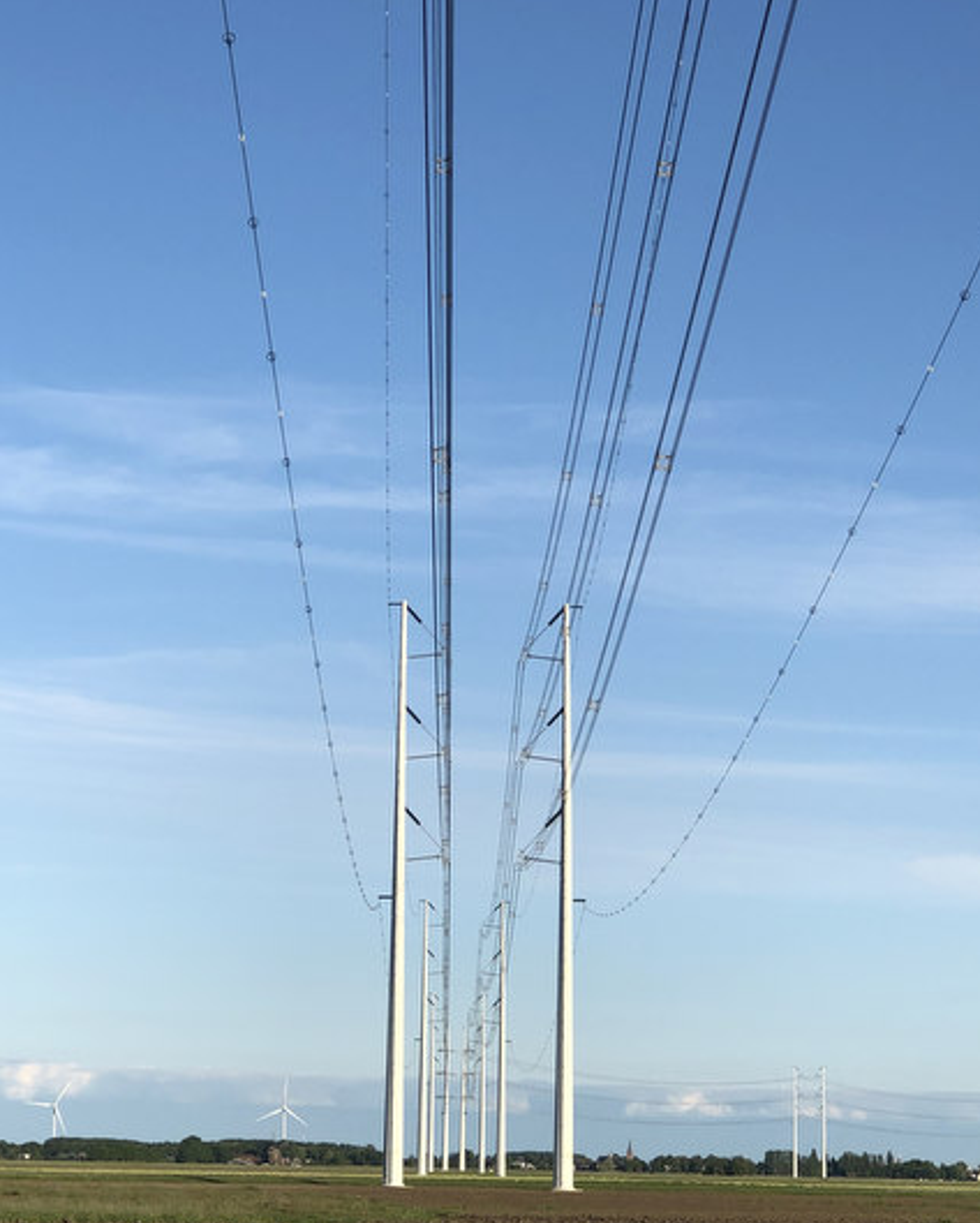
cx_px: 418
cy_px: 571
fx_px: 3549
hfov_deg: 15.7
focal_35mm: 98
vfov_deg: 19.5
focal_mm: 6.6
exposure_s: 1/867
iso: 20
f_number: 2.8
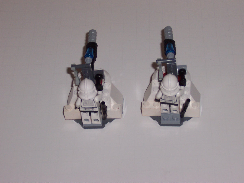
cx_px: 122
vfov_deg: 13.0
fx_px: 804
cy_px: 92
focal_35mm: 114
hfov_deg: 17.3
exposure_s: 1/90
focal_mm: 17.6
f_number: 4.8
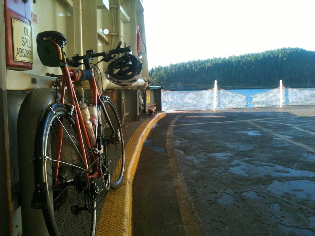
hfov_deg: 52.6
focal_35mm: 35
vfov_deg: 40.7
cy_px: 118
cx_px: 158
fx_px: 318
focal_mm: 3.85
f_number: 2.8
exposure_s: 1/163
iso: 64
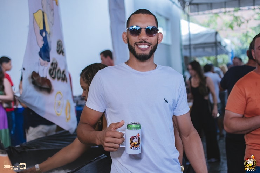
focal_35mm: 52
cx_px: 130
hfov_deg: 37.8
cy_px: 86
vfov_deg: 25.8
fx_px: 379
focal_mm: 35
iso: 1600
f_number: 2.5
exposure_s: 1/400
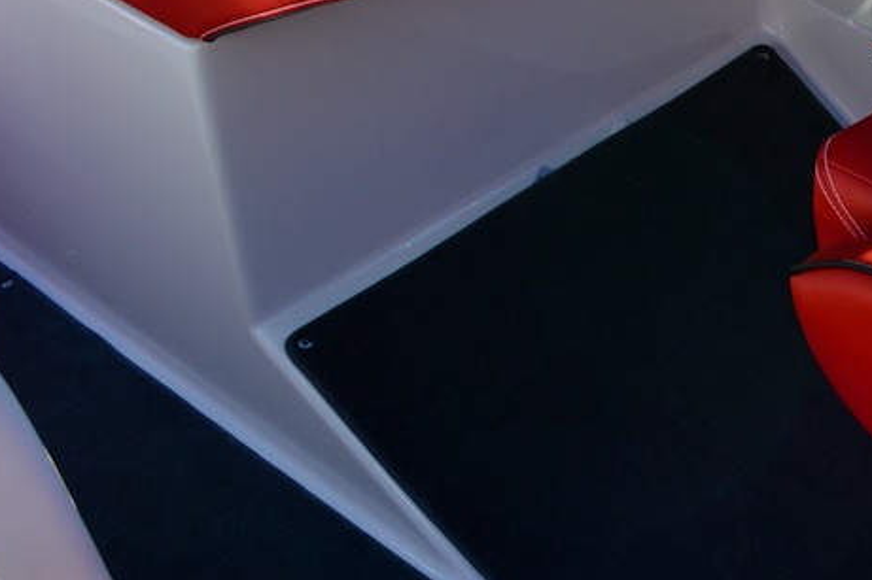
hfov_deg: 24.3
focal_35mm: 75
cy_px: -140
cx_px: 1065
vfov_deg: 17.2
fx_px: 1816
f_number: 6.3
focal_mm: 18
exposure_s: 1/160
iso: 100
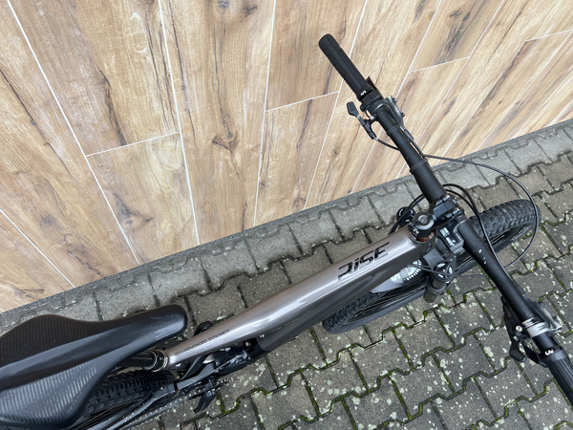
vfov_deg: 53.1
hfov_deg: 67.3
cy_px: 215
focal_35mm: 26
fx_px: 430
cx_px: 286
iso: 50
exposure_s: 1/121
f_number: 1.5
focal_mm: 5.7
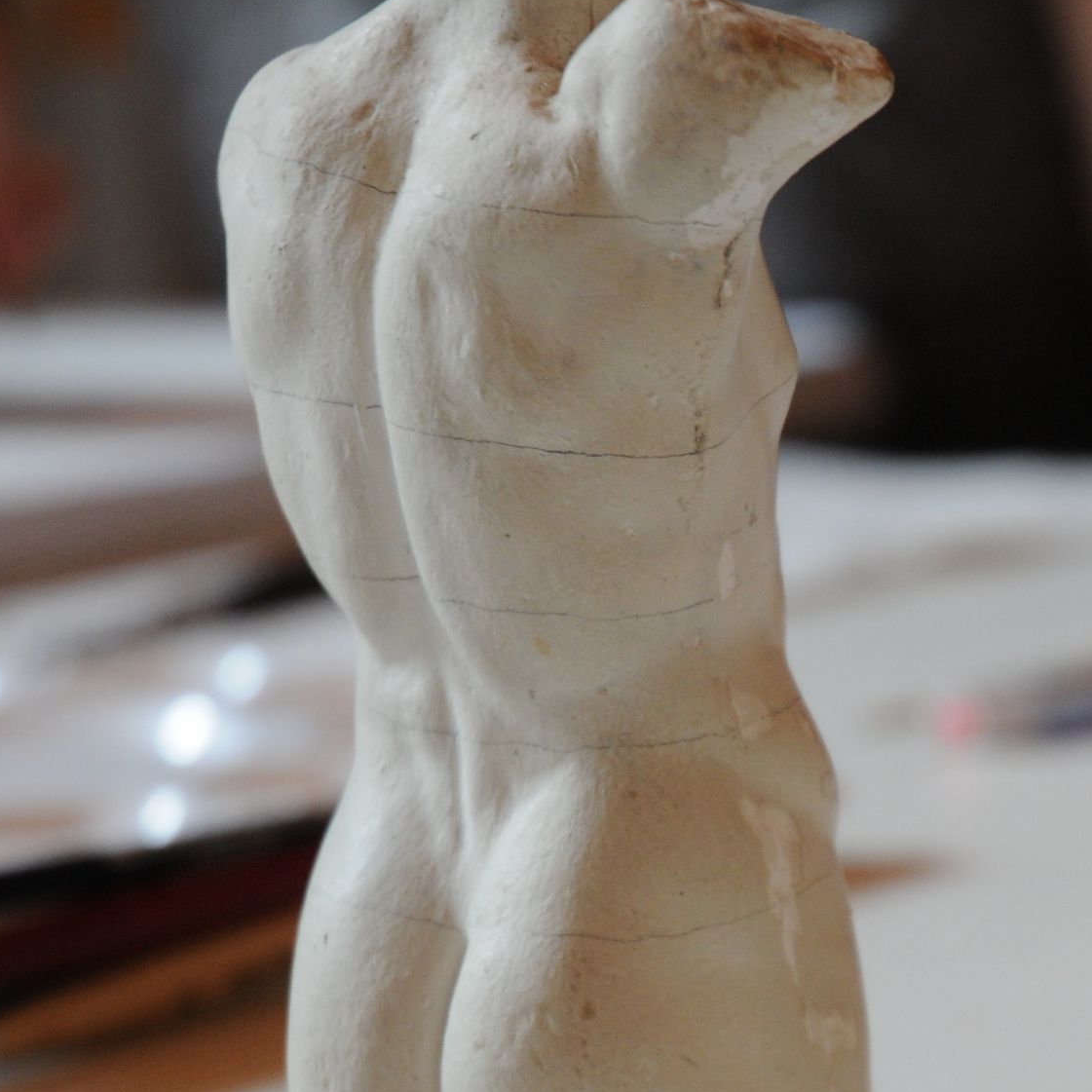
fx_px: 6853
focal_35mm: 192
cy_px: 636
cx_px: 1407
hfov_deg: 9.0
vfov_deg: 9.1
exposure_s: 1/20
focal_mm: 52
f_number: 4.5
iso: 500
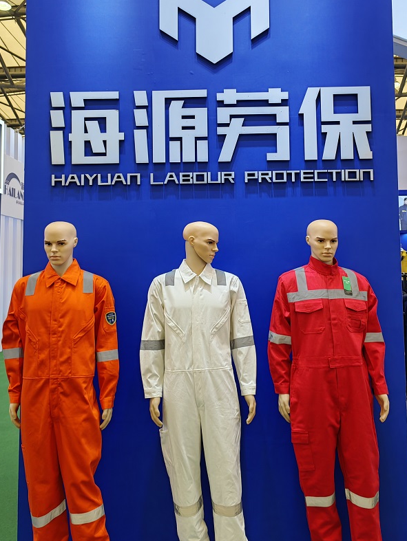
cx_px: 214
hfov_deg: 44.2
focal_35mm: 32
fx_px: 501
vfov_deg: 56.5
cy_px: 229
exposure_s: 1/144
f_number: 1.8
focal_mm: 5.54
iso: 50
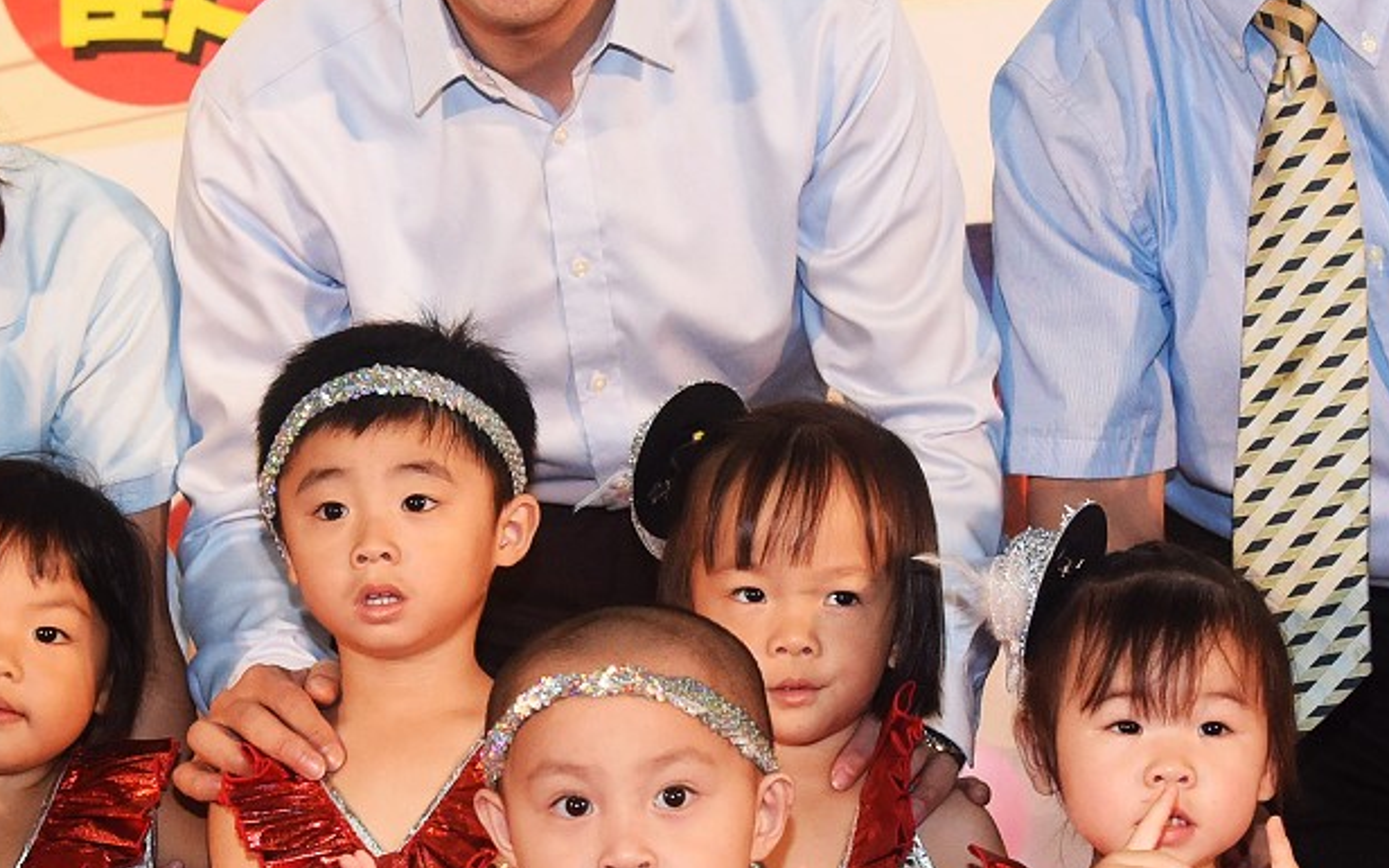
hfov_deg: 19.8
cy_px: 442
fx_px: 3975
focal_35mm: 105
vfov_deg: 12.5
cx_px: 602
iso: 2000
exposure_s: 1/160
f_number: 4
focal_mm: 31
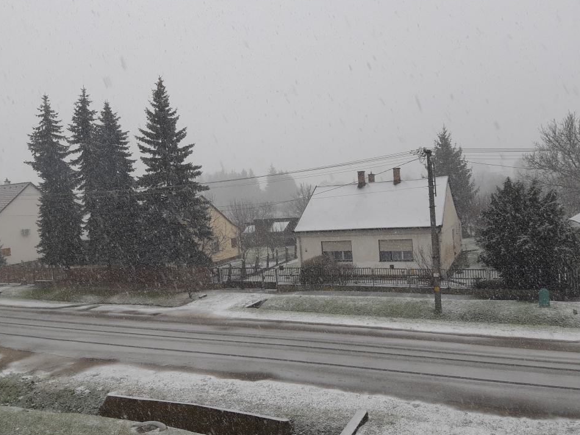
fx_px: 469
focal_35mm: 28
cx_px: 304
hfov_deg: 63.4
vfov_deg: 49.7
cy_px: 226
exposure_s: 1/196
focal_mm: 3.93
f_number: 1.7
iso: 40
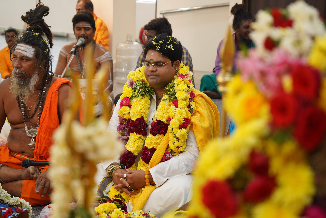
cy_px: 109
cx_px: 163
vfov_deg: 19.5
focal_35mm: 70
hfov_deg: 28.8
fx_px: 634
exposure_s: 1/100
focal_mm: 70
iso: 1000
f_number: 5.6
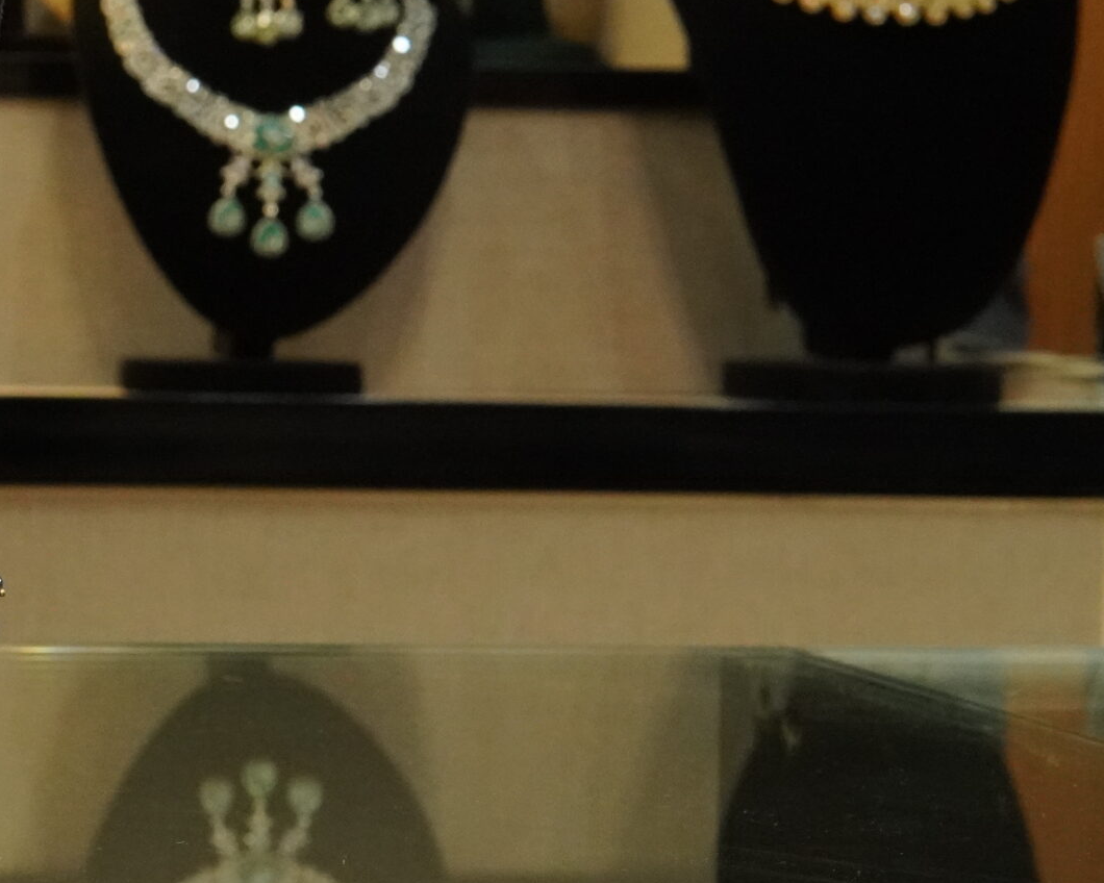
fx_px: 3333
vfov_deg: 15.1
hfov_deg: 17.9
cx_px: -221
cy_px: 359
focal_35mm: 102
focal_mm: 30
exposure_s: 1/80
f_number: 9
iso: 4000
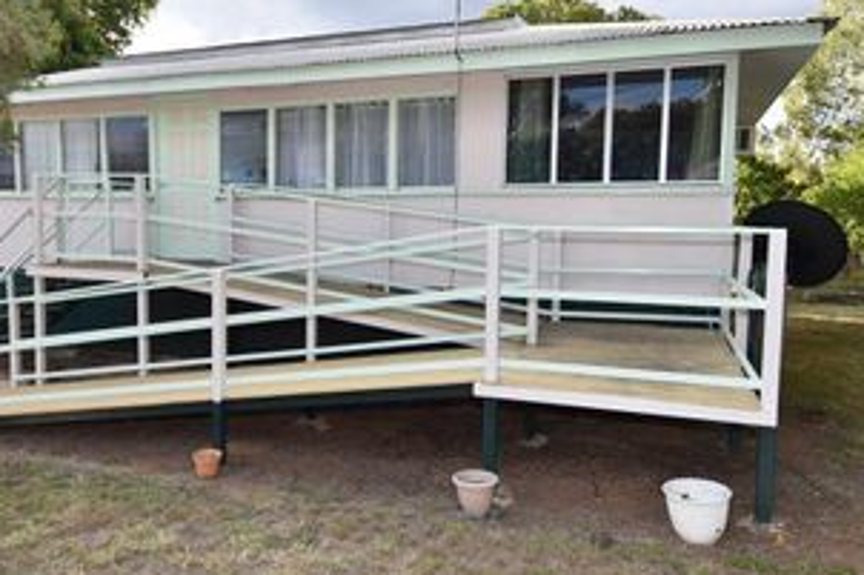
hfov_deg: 65.2
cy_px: 282
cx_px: 375
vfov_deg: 46.4
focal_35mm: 28
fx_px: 672
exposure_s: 1/160
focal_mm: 12
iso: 100
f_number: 6.3
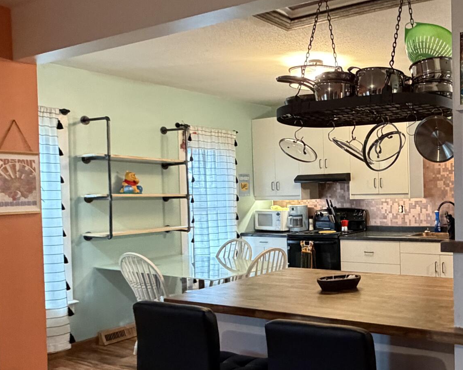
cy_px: 201
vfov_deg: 41.1
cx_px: 400
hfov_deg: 46.3
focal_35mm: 36
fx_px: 493
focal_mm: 2.22
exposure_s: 1/60
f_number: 2.2
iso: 640
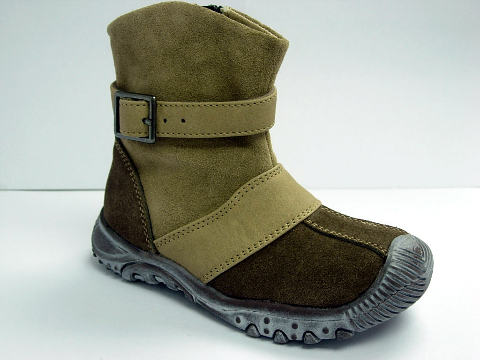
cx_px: 240
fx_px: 707
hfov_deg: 37.5
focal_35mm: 51
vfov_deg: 28.6
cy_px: 180
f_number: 3.2
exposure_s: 1/47.9
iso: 64
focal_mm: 10.6
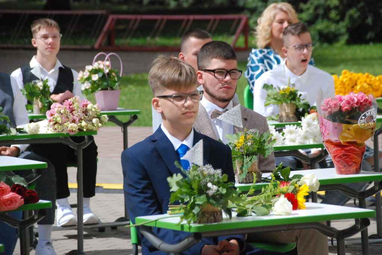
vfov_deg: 5.9
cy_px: 128
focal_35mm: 232
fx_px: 2469
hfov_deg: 8.8
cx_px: 191
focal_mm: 155
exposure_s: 1/3200
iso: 1600
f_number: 7.1
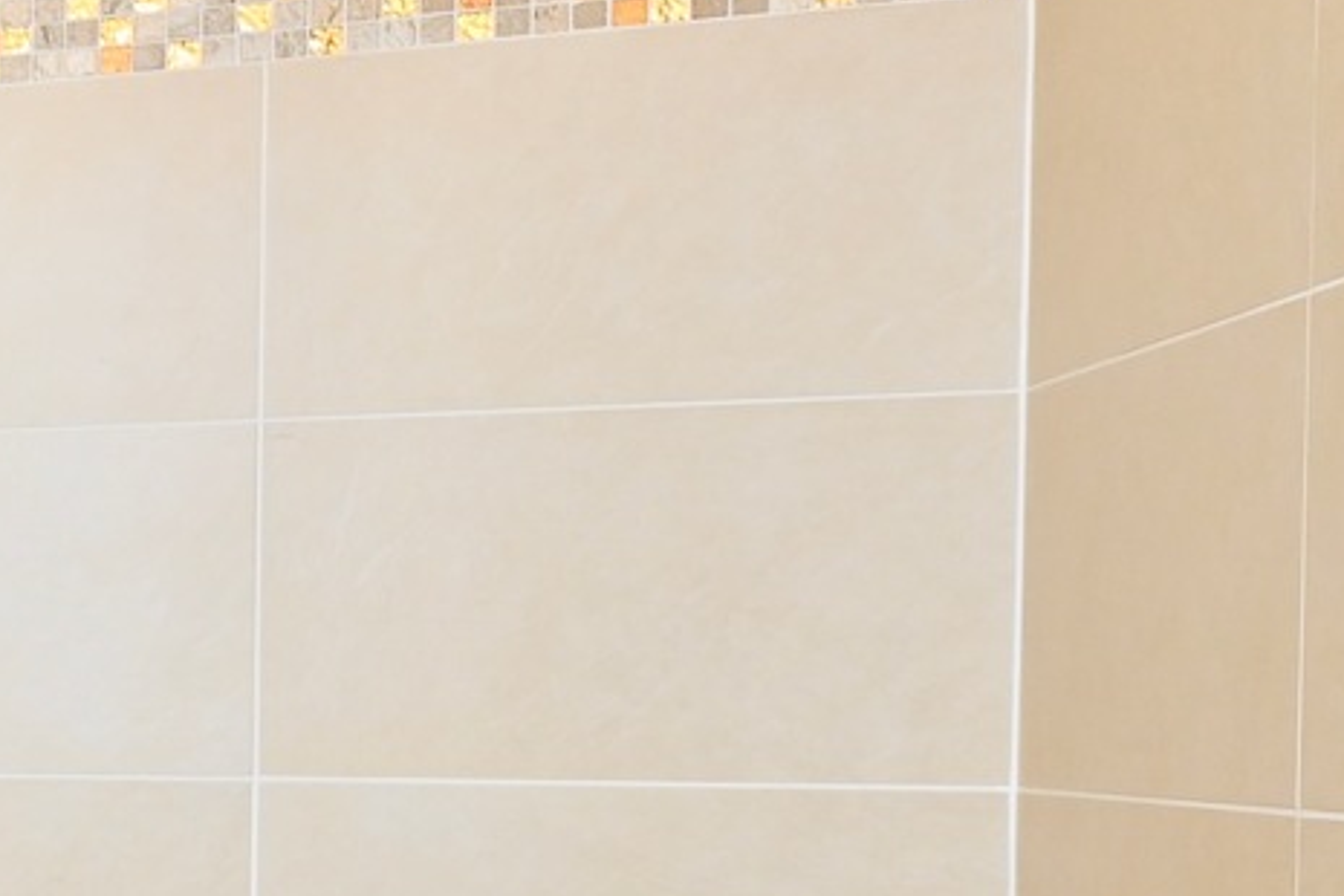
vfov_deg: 17.5
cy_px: 753
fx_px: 2874
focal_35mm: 77
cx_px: -1653
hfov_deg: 16.3
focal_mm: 14
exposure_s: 1/60
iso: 280
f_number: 4
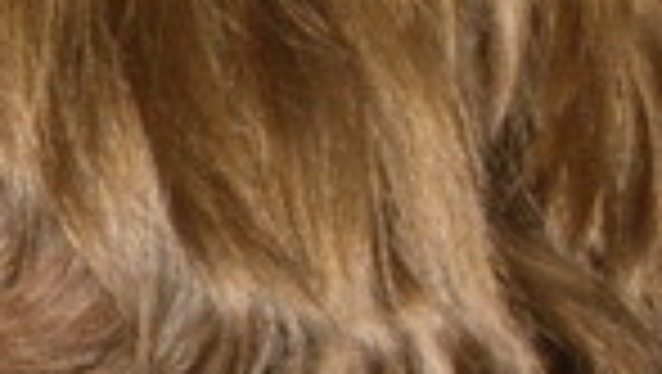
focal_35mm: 535
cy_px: 261
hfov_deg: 4.0
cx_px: -707
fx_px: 9400
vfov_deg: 2.3
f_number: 4.9
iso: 200
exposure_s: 1/161
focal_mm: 23.4
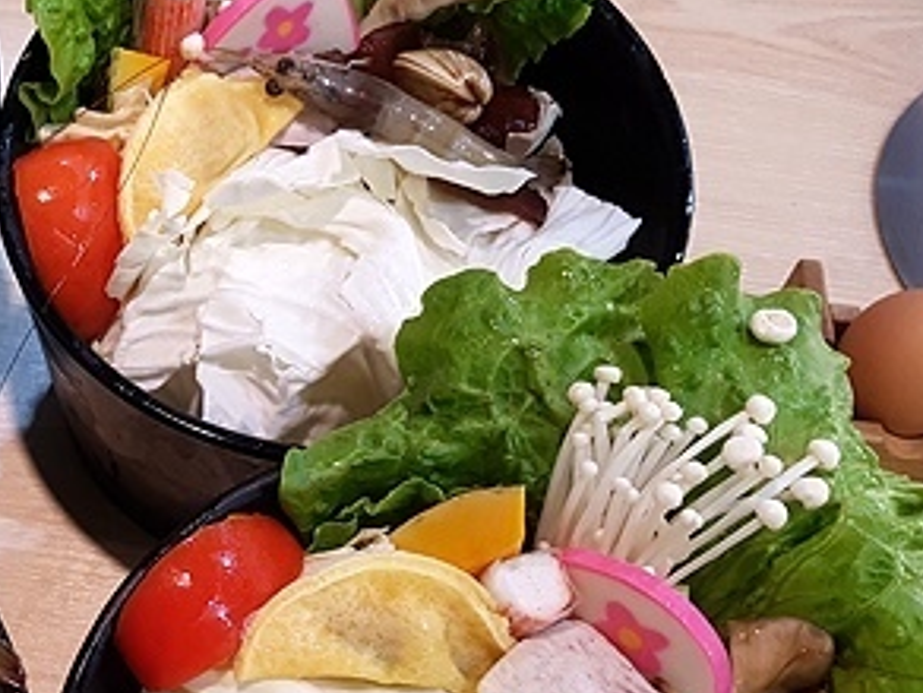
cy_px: 532
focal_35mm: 57
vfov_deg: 25.3
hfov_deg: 31.5
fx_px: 1520
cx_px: 19
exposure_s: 1/30
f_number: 1.7
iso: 160
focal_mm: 4.2
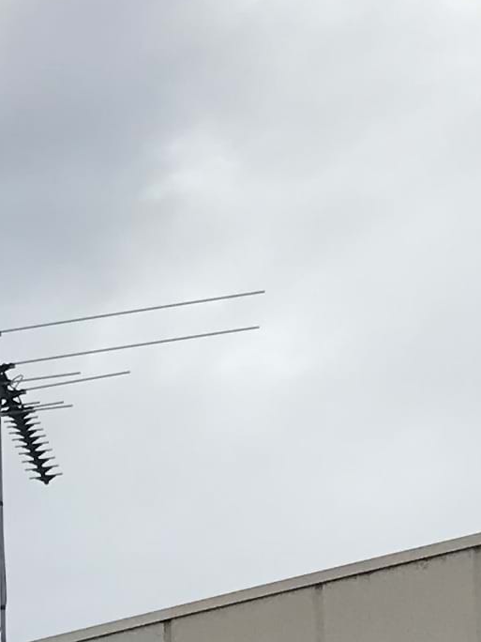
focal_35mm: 165
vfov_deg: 11.2
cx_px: -356
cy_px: 1130
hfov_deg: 8.7
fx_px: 3057
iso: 20
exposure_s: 1/2179
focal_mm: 3.99
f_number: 1.8
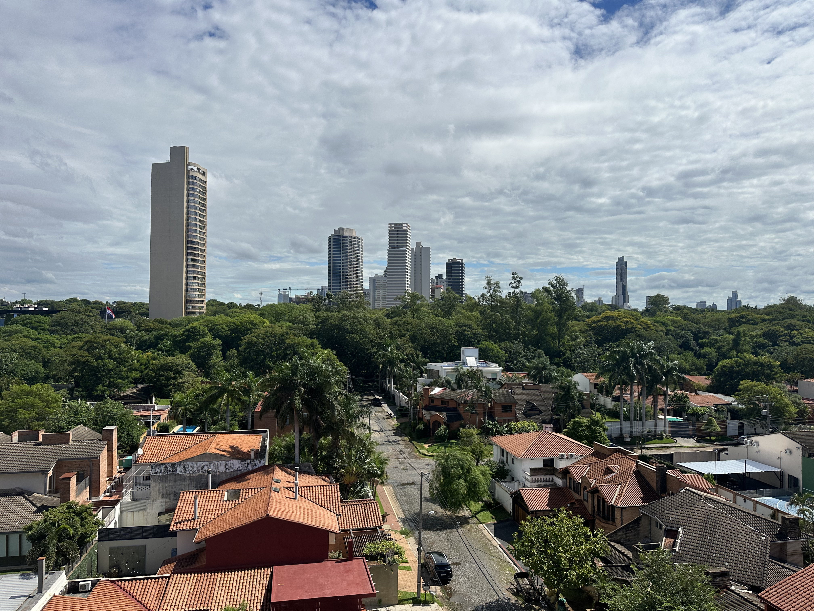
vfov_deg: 56.8
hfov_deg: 71.6
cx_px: 407
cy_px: 306
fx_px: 564
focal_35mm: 24
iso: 80
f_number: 1.78
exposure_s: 1/9709
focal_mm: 6.86
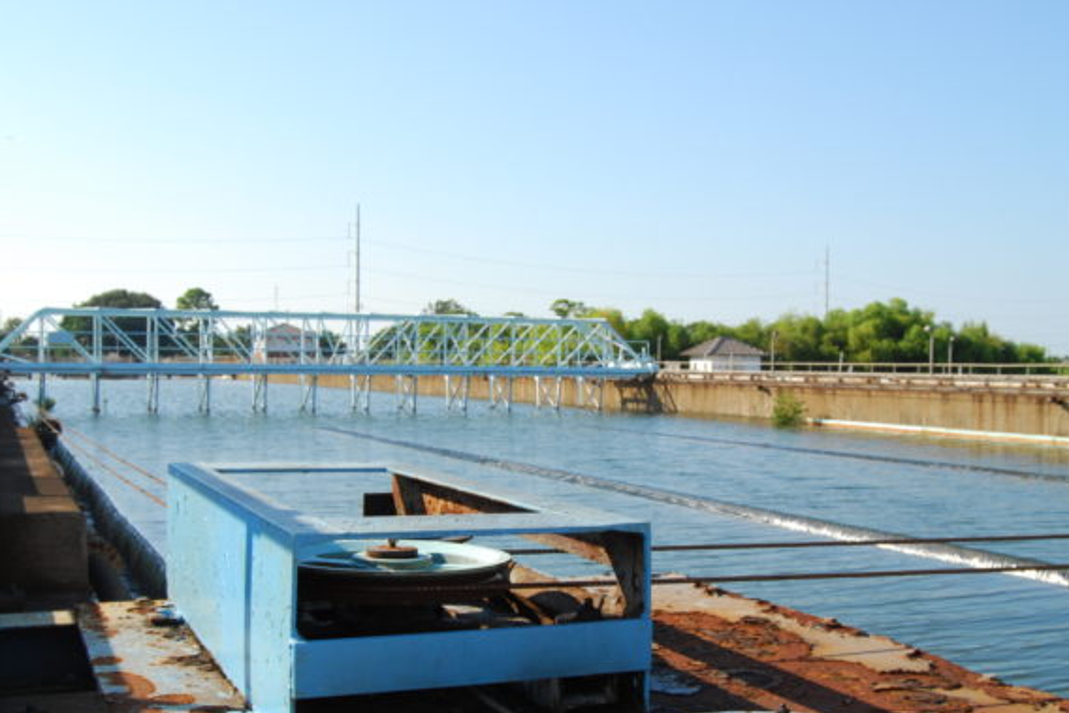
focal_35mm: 47
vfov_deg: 28.8
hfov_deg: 42.2
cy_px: 420
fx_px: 1386
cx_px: 538
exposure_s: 1/320
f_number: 11
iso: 400
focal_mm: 23
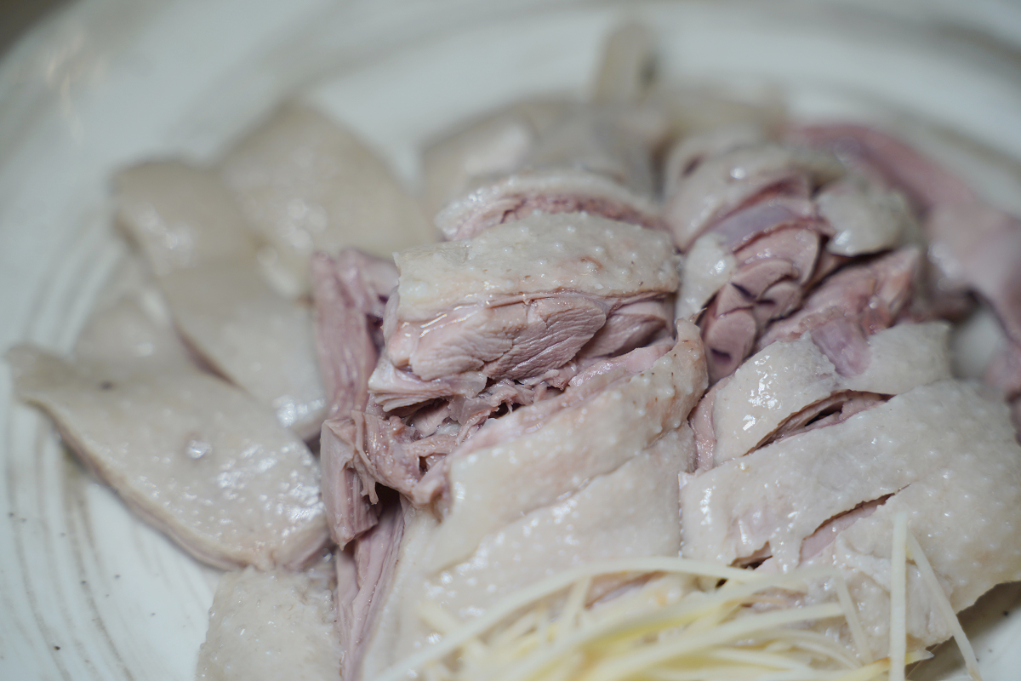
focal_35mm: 75
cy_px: 340
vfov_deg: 18.2
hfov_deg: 27.0
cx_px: 510
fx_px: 2127
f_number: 4
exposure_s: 1/80
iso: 100
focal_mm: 75
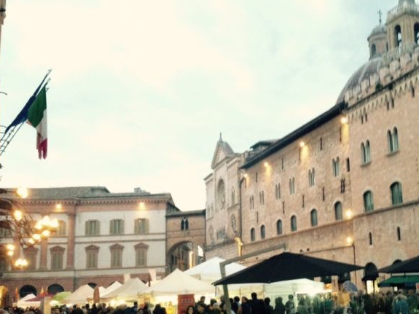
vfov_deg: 30.7
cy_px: 196
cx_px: 295
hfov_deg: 39.7
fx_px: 569
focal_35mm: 47
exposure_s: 1/20
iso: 250
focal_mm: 4.12
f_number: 2.4
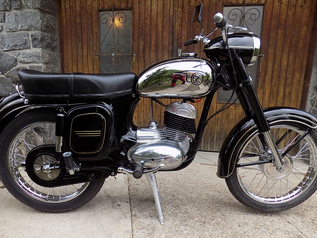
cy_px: 127
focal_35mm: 25
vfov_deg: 54.9
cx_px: 154
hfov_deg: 69.4
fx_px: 229
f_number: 3.1
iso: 80
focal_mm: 4
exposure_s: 1/60
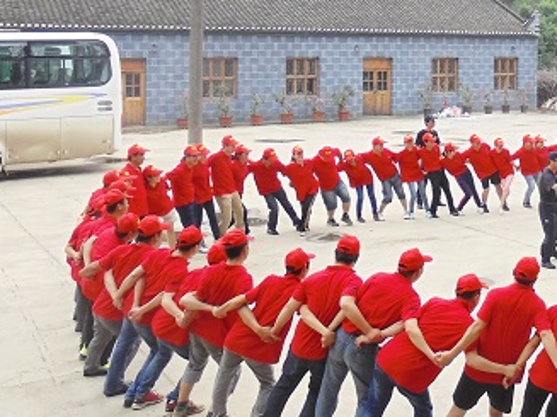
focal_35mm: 55
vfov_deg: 25.8
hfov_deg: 32.0
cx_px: 567
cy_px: 52
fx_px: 885
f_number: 3.5
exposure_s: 1/320
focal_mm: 4.6
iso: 80
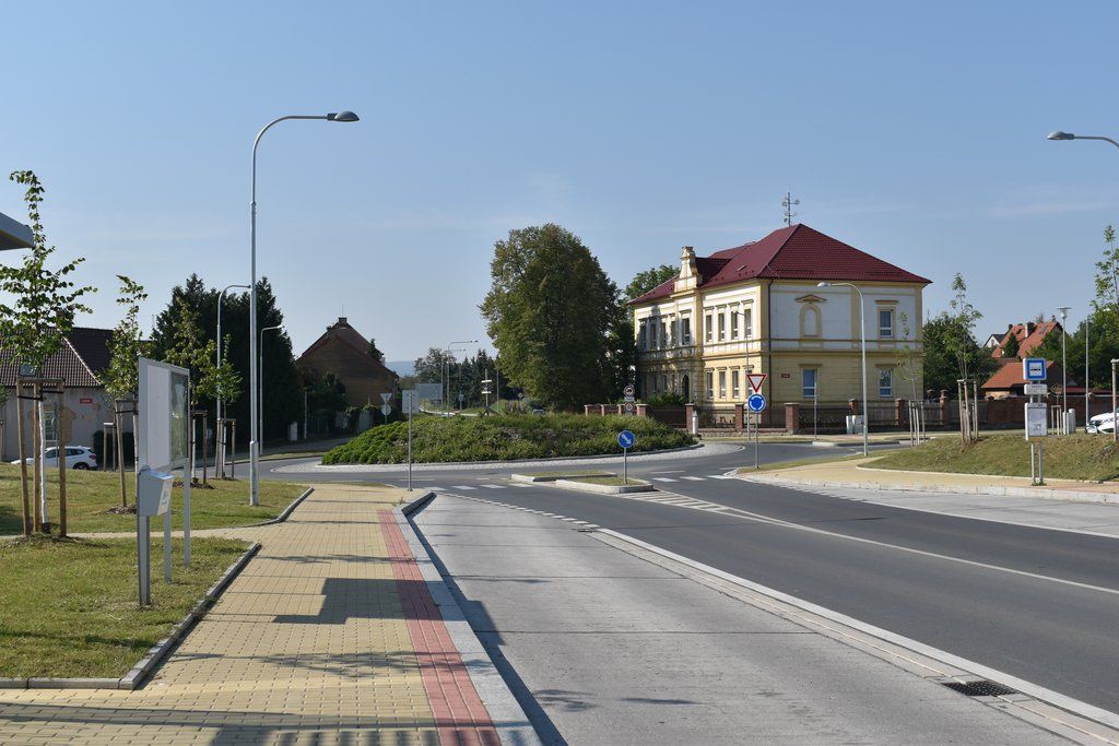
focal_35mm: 45
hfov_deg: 43.6
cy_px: 373
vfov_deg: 29.9
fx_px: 1399
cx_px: 560
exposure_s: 1/640
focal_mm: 30
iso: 100
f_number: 8
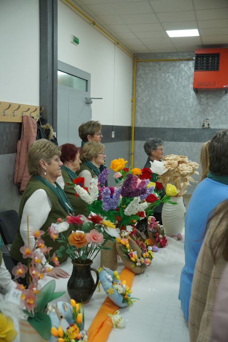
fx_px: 409
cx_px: 114
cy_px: 171
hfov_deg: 31.2
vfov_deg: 45.4
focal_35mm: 43
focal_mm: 28.7
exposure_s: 1/200
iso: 1000
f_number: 4
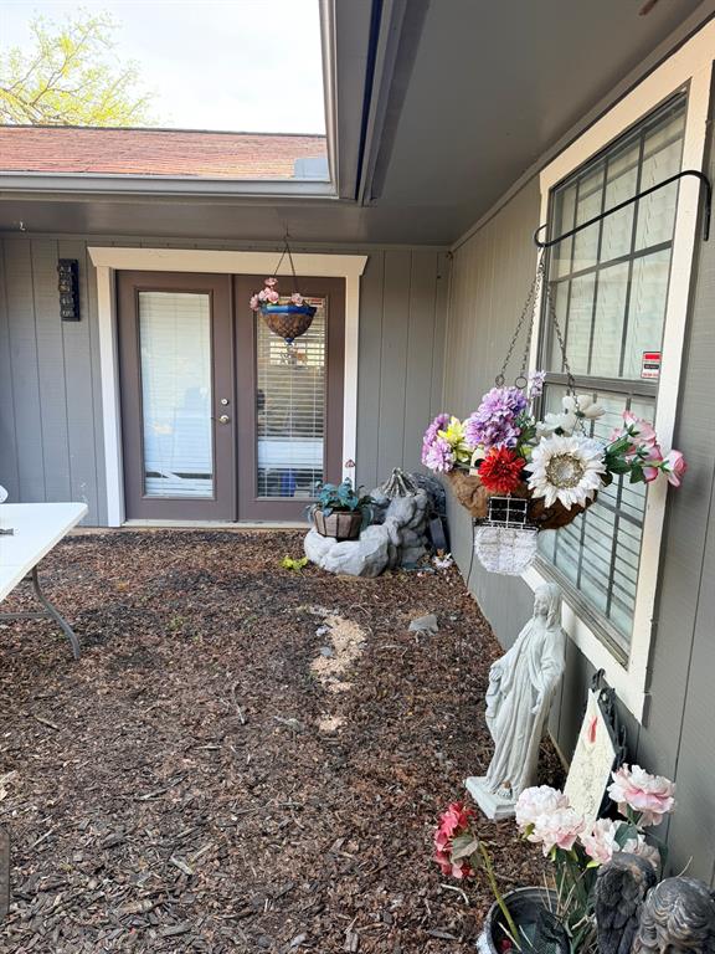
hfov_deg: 56.8
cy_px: 477
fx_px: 661
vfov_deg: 71.6
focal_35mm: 24
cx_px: 358
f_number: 1.78
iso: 80
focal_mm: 6.76
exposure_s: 1/170
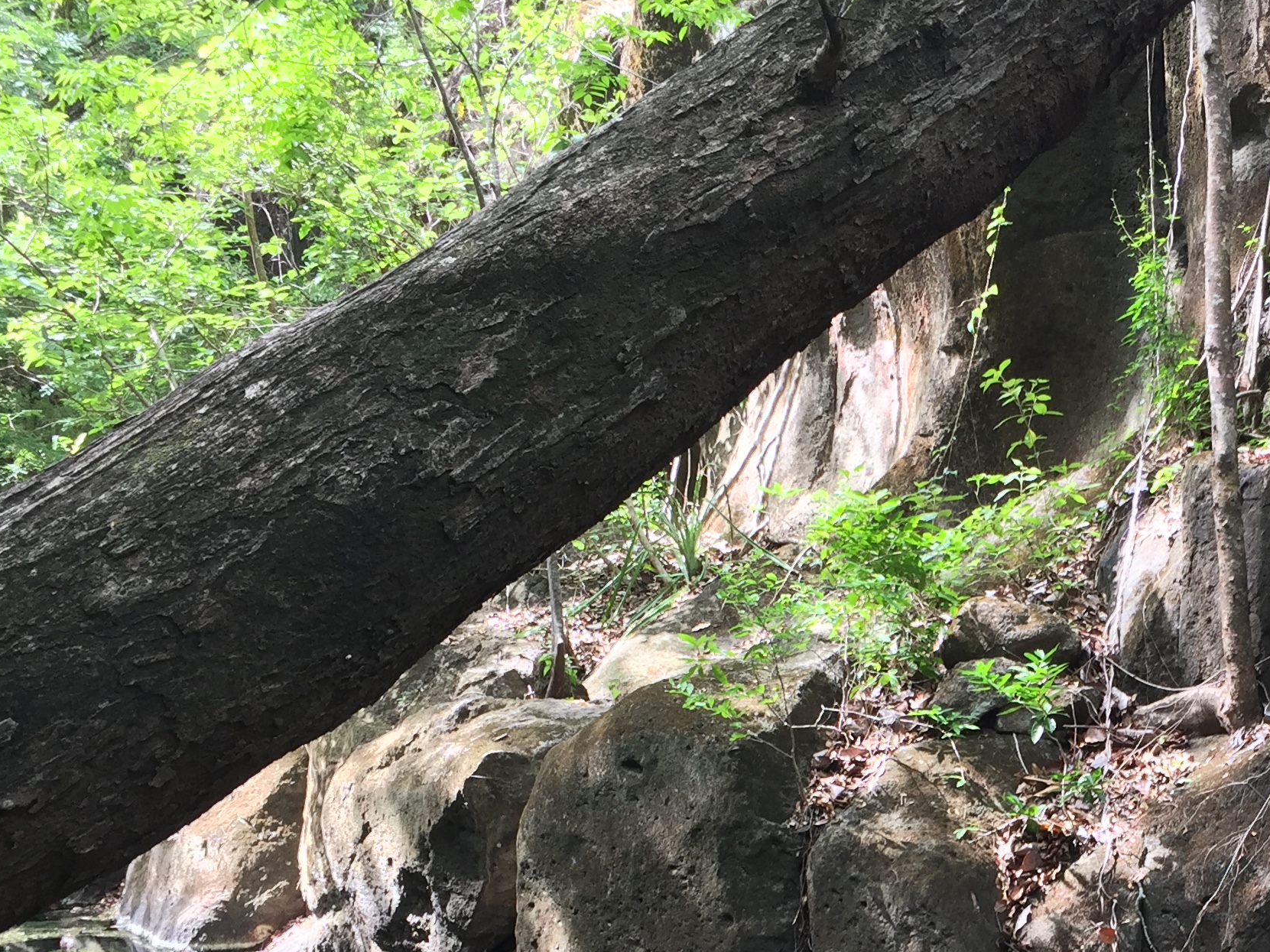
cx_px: 1068
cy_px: 904
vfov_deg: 24.7
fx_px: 2091
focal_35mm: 57
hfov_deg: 32.6
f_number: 2.2
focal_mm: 4.15
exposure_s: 1/40
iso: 32
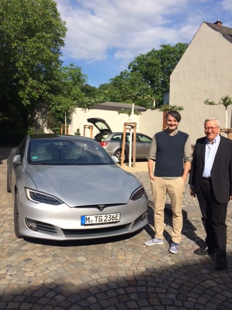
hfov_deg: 45.4
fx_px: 277
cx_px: 123
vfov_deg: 58.4
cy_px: 157
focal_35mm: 31
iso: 32
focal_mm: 4.15
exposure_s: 1/2415
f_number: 2.2
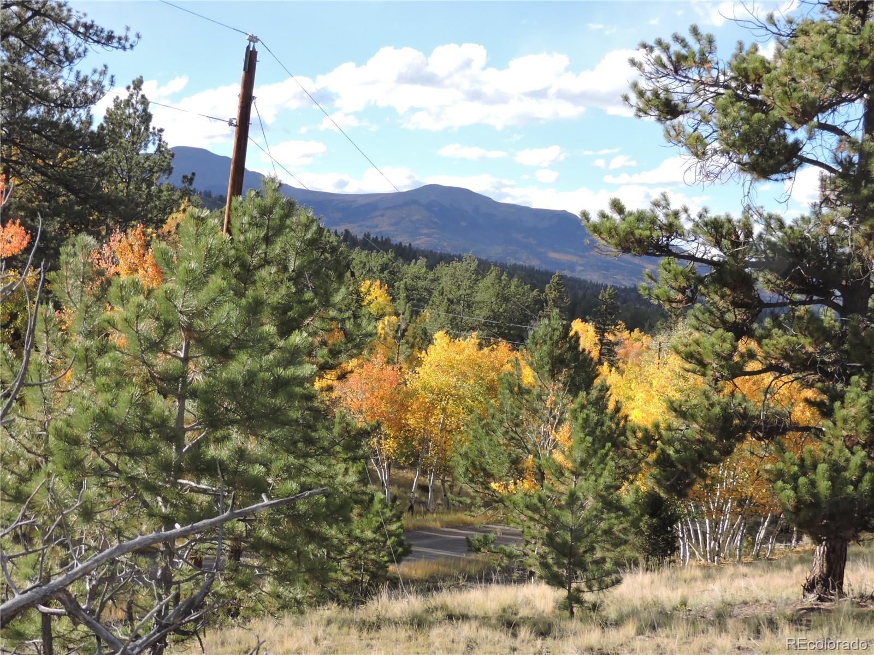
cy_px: 328
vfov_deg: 21.0
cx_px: 437
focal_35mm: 70
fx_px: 1767
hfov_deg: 27.8
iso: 320
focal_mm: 12.5
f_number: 3.9
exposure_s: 1/1000
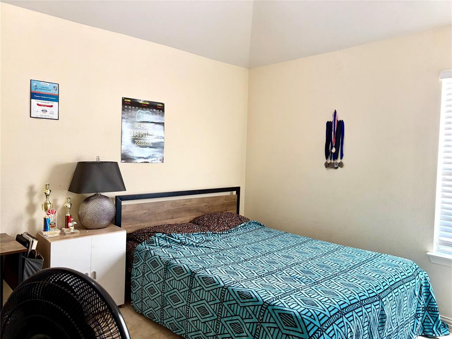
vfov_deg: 53.1
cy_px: 170
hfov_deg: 67.3
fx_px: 339
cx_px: 226
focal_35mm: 26
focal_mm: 5.96
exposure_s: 1/60
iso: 200
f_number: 1.6
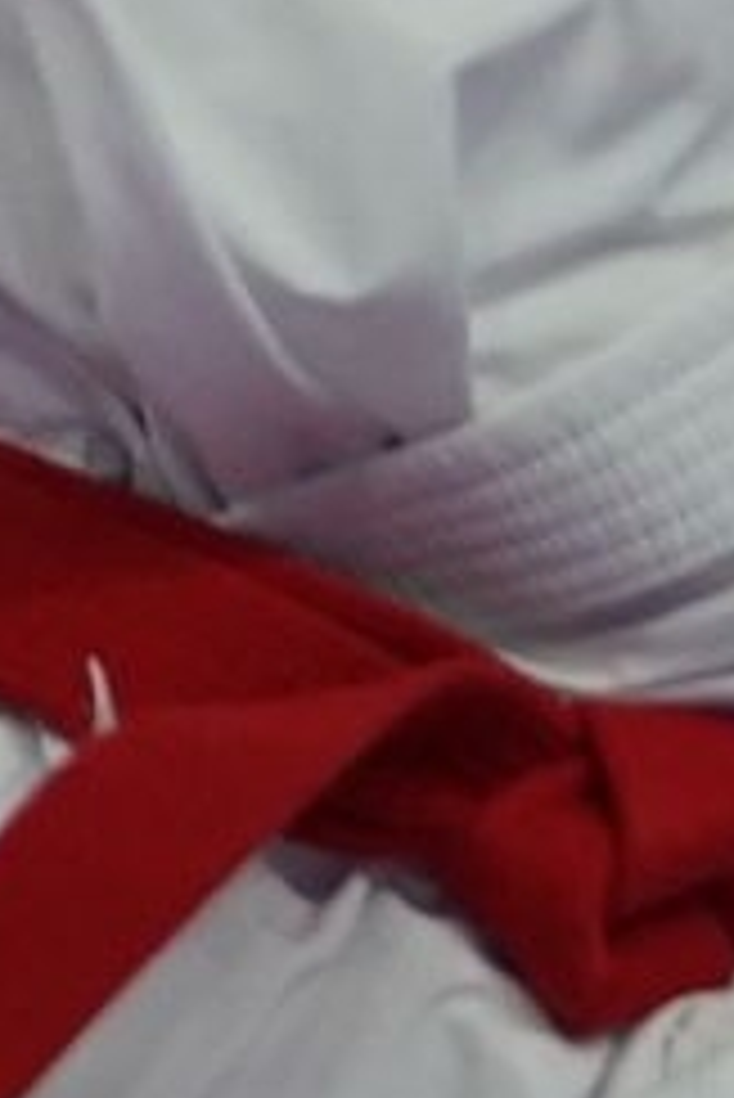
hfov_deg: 0.6
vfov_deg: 0.9
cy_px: -1440
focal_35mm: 2193
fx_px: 66969
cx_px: -1031
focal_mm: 198
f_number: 2.8
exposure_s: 1/1000
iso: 1250
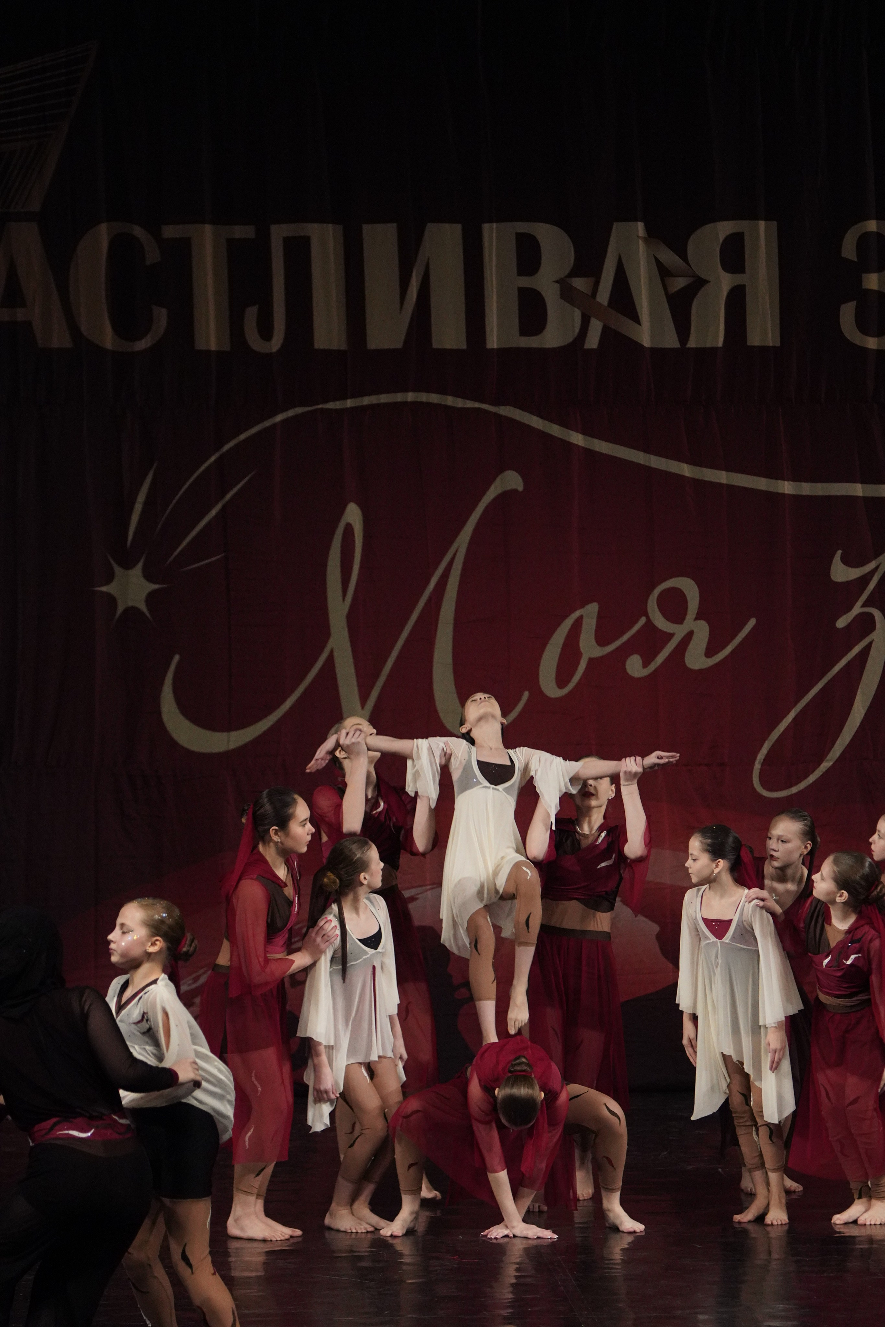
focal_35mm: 187
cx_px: 442
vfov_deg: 11.0
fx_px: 6895
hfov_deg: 7.3
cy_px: 664
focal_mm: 125
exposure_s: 1/640
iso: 3200
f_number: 2.8
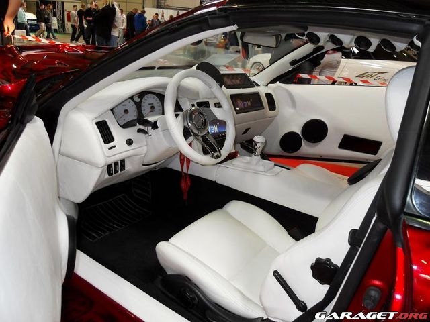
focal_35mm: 28
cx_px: 215
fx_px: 348
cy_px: 161
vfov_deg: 49.7
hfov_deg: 63.4
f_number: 2.8
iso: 200
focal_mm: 6
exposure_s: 1/45
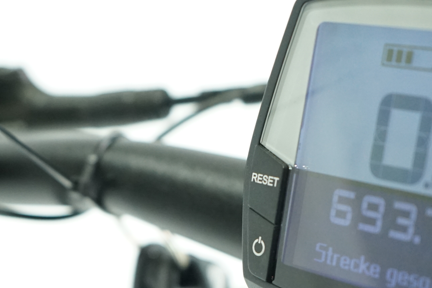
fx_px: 1092
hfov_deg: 22.2
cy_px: 267
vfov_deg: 14.8
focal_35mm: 91
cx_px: 118
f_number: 4
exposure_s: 1/200
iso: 2500
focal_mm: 39
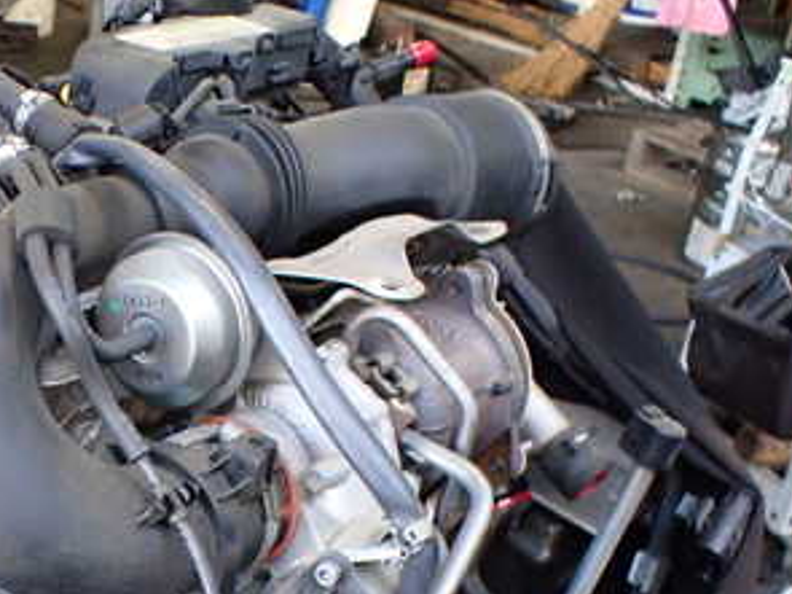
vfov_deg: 23.4
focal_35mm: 61
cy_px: 538
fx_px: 1395
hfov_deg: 30.0
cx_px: 48
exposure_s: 1/125
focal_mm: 5.4
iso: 640
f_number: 2.3
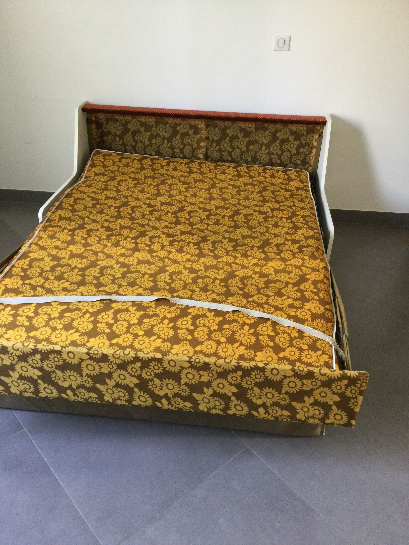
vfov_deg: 58.4
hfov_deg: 45.4
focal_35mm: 31
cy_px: 272
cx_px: 204
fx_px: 488
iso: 125
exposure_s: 1/33
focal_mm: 3.3
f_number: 2.4
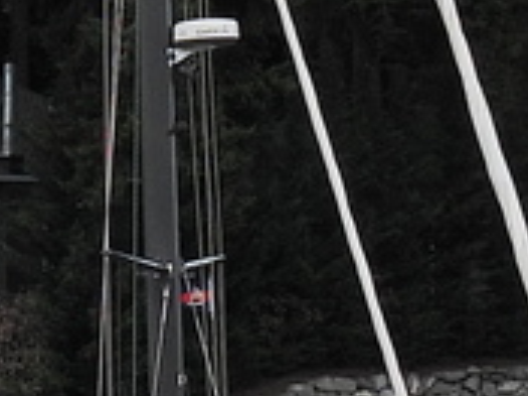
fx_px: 9496
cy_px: -6
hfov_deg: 3.2
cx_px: 118
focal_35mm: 623
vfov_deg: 2.4
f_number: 4
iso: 100
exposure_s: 1/1250
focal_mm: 15.2
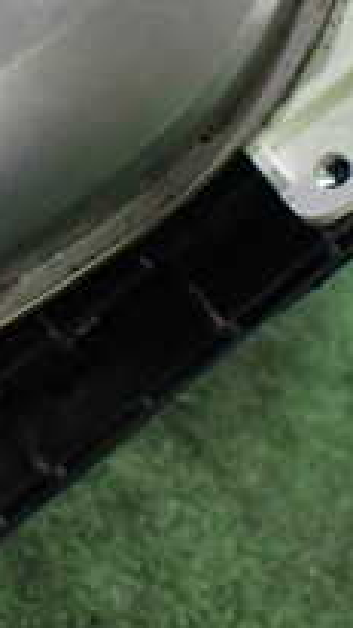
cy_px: 101
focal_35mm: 95
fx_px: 1580
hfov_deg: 12.3
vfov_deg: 22.1
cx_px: -140
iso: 800
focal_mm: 5.4
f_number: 2.3
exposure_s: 1/100
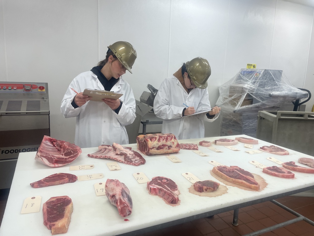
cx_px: 157
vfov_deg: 53.1
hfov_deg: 67.3
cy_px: 118
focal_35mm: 26
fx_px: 236
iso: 80
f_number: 1.6
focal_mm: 4.2
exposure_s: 1/120
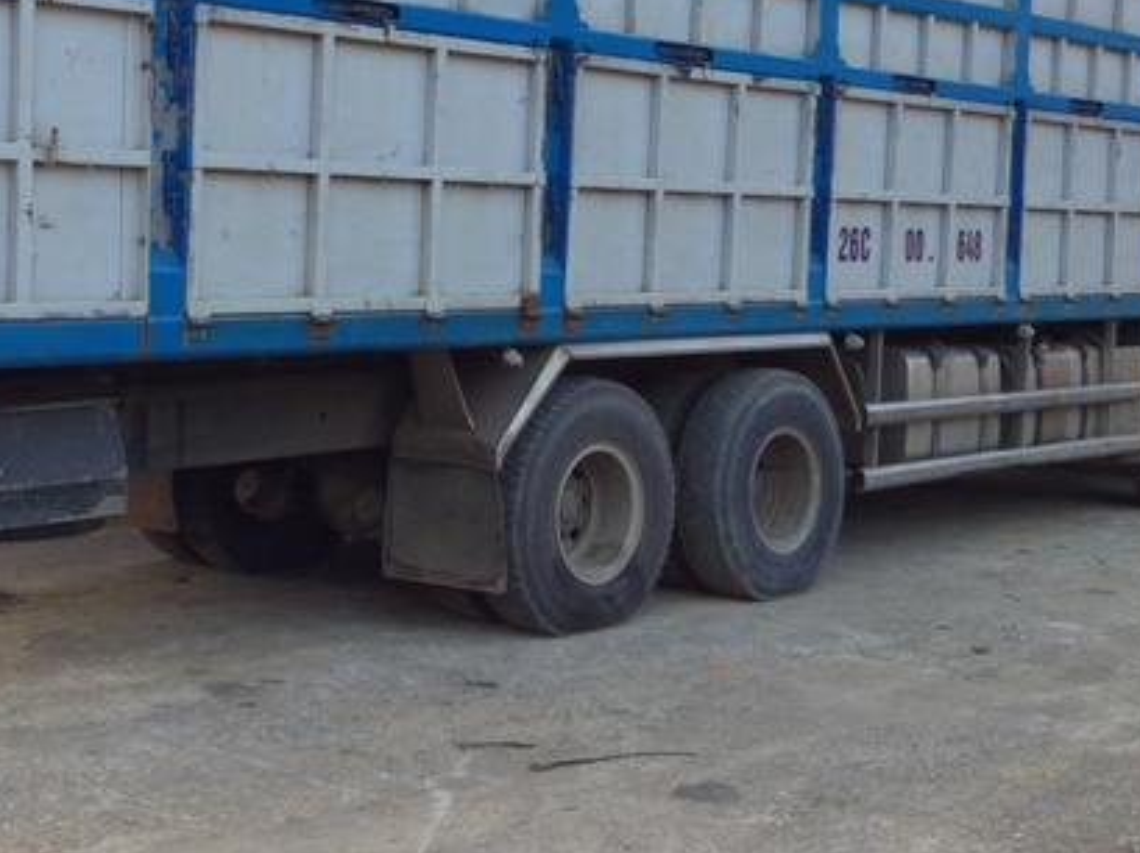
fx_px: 2073
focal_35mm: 63
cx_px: 435
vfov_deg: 23.1
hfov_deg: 30.6
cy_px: 247
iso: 64
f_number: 2.4
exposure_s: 1/120
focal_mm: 4.12
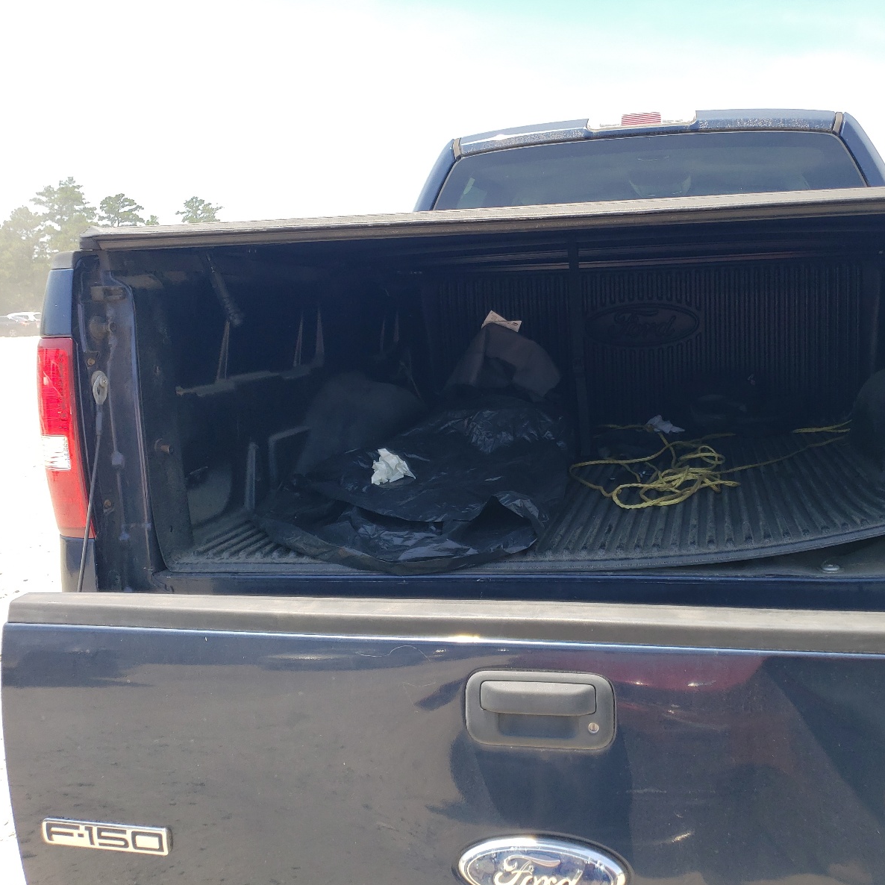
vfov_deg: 52.5
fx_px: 897
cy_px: 442
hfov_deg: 51.6
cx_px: 587
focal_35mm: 31
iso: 50
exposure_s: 1/1111
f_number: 1.5
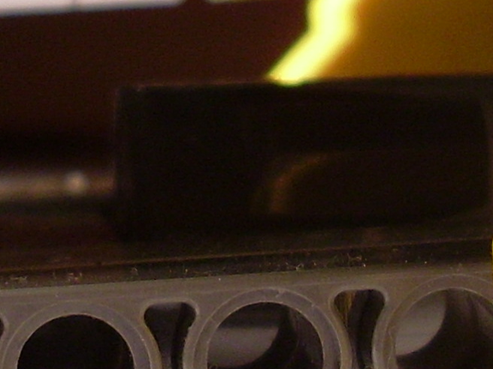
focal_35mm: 178
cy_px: -76
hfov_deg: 11.1
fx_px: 2535
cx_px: 156
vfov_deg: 8.3
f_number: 3
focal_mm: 6.3
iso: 80
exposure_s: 1/125
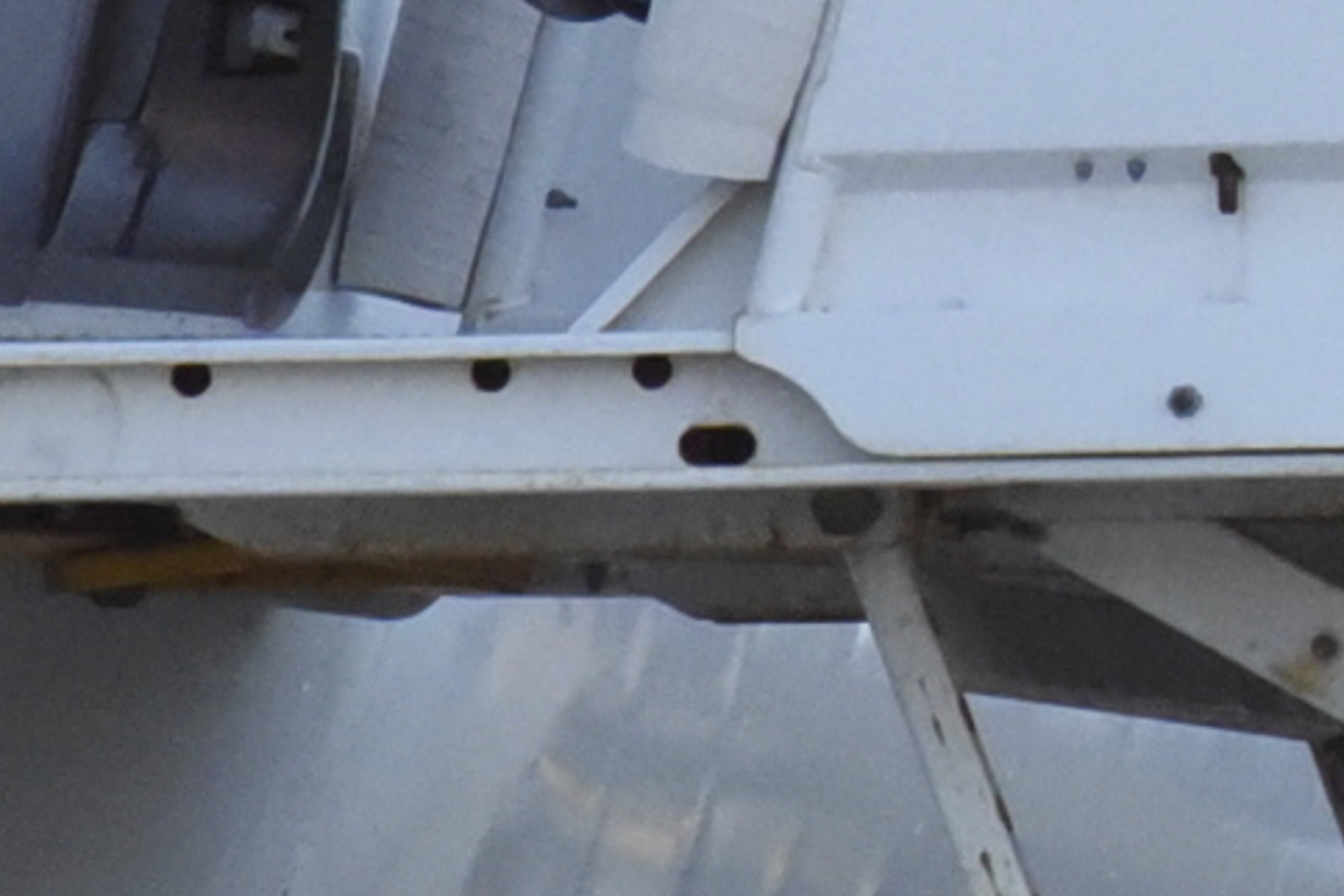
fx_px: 69771
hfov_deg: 1.1
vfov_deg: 0.7
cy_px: -835
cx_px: 3687
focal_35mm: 1869
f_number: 9
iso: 12800
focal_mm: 300
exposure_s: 1/800
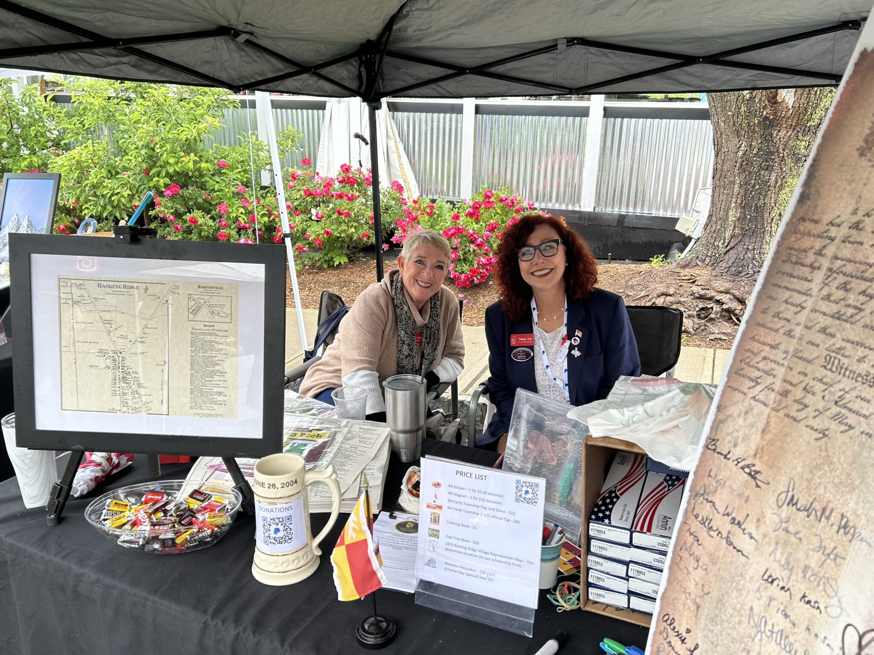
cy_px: 328
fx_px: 656
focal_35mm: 26
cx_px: 437
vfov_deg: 53.1
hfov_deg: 67.3
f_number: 1.5
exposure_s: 1/121
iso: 40
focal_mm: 5.7
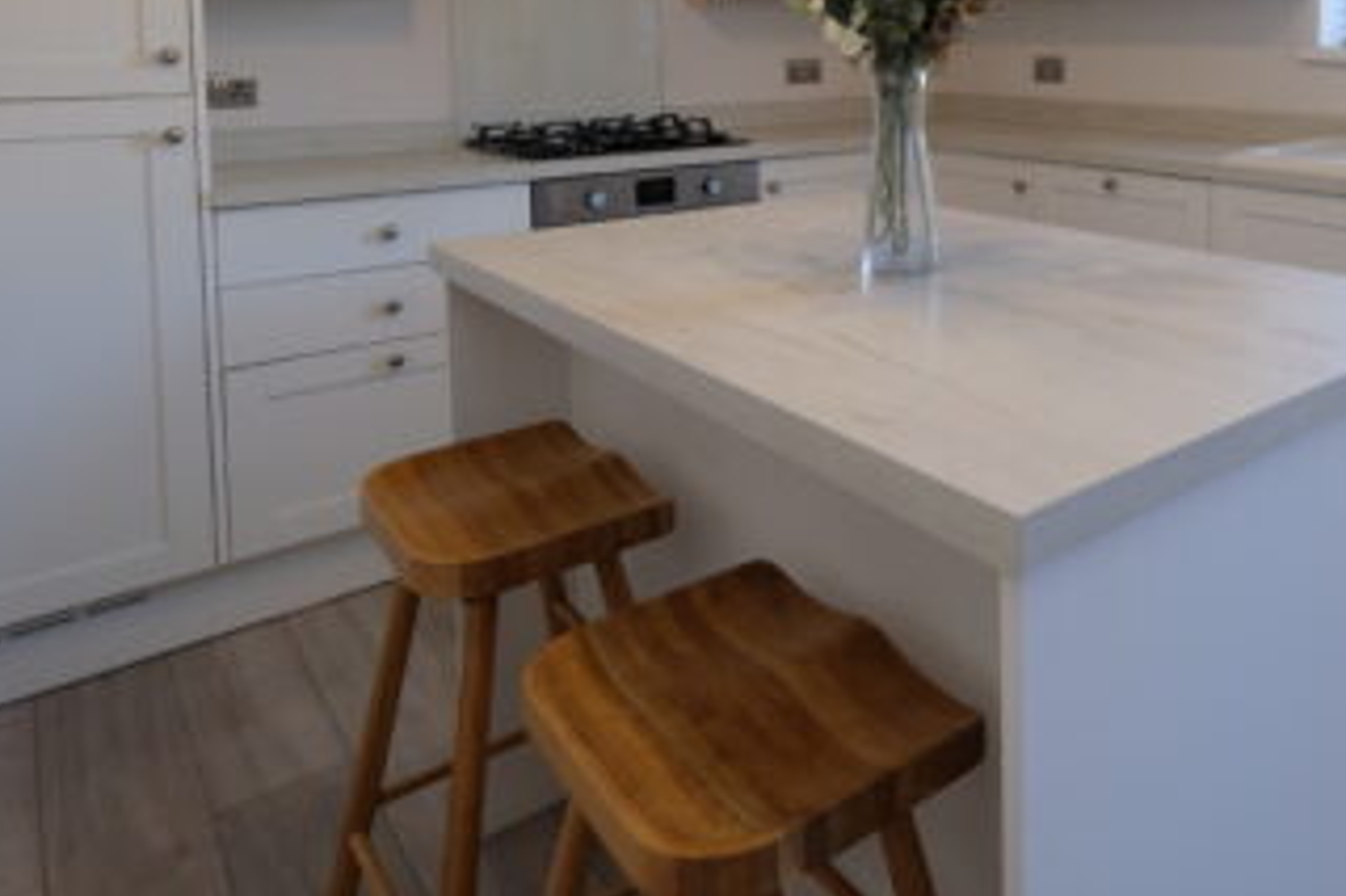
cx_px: 1043
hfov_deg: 62.7
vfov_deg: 43.8
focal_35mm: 27
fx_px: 1009
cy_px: 93
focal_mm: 10
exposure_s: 1/60
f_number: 4
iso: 500
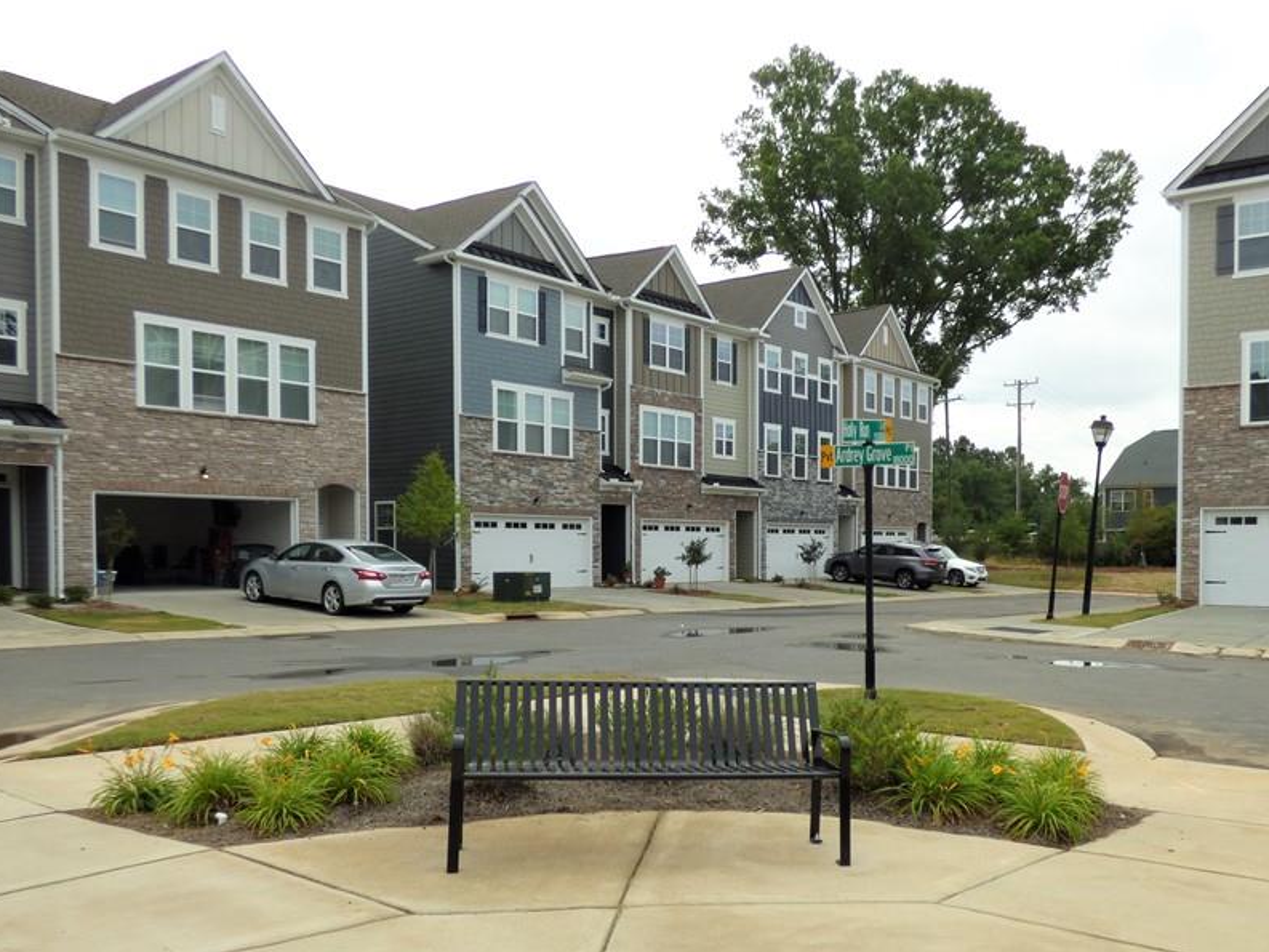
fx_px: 1137
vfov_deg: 45.1
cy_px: 597
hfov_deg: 58.2
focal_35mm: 31
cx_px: 707
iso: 100
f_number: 3
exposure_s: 1/1300
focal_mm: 4.25
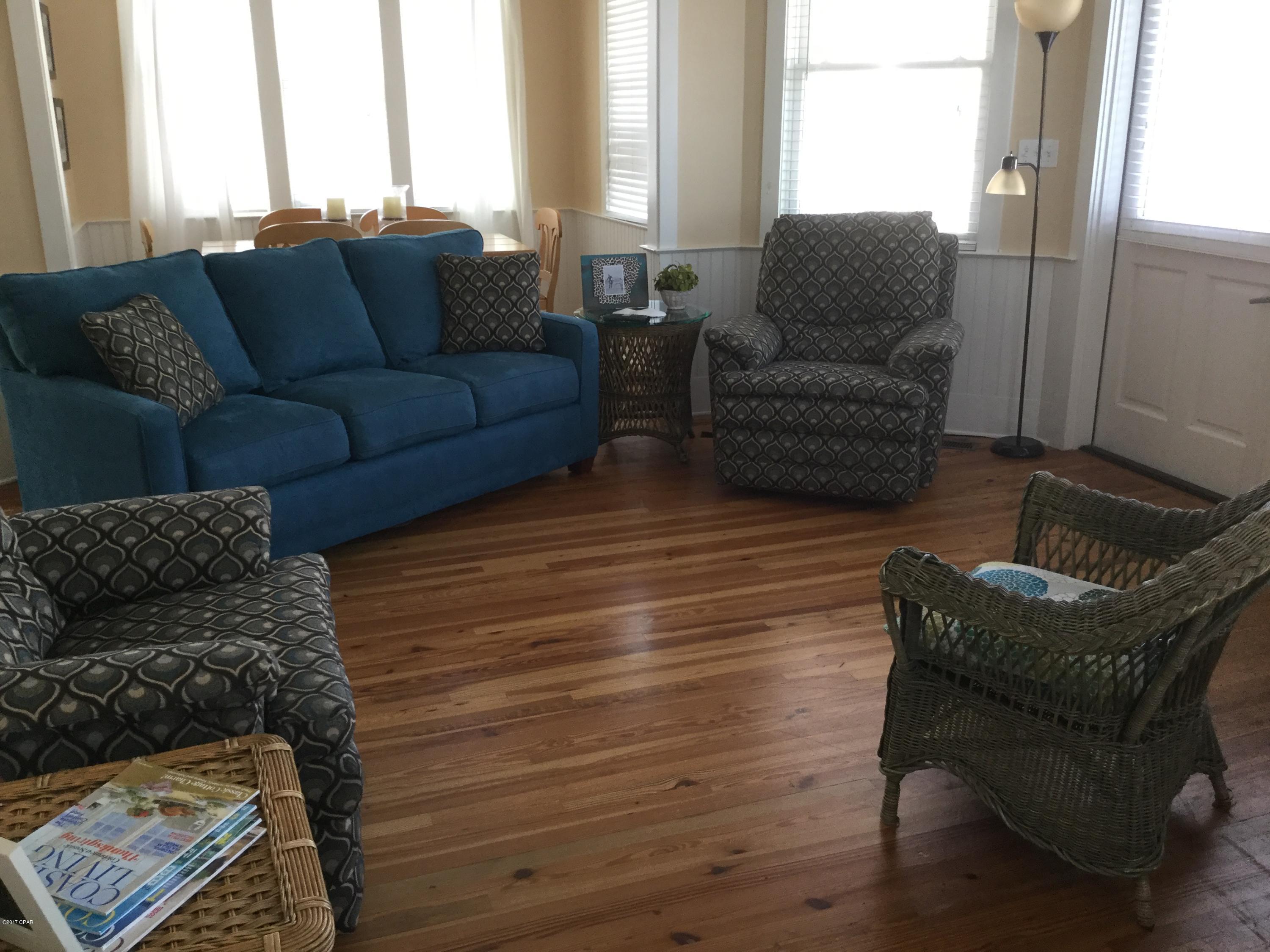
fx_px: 1137
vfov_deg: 45.4
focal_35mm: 31
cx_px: 635
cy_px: 476
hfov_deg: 58.4
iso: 64
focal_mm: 3.3
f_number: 2.4
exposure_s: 1/30
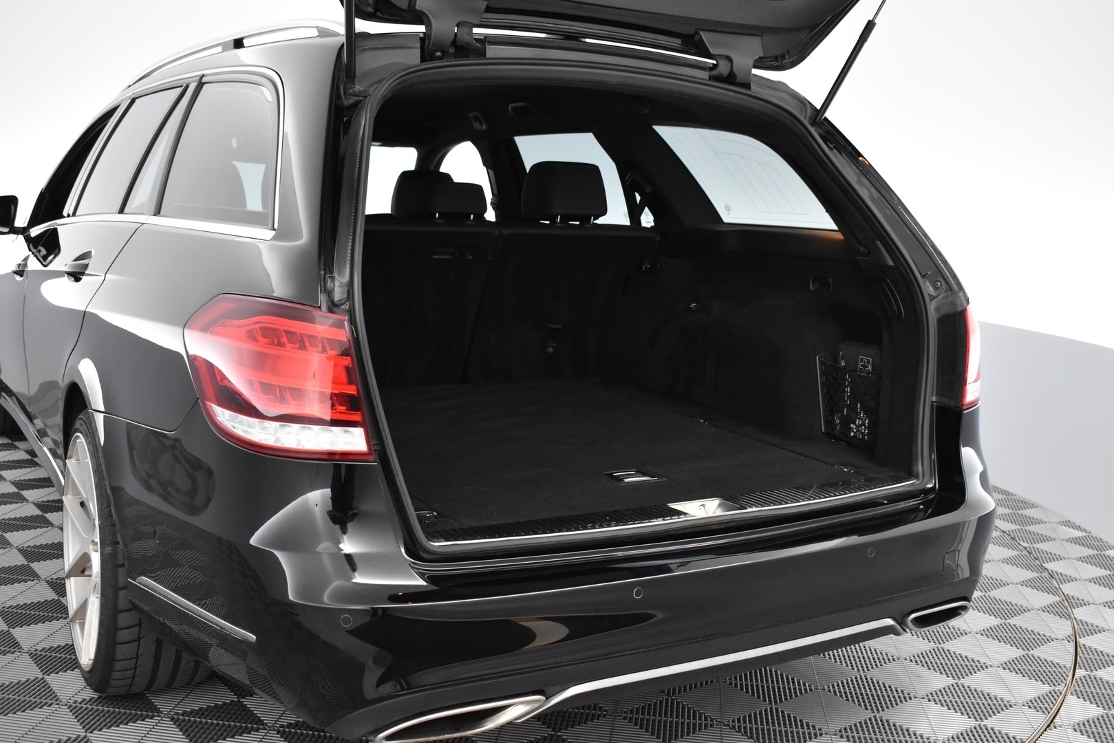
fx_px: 1114
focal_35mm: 36
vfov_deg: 36.9
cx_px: 557
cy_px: 372
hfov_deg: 53.1
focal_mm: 24
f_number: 5
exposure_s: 1/100
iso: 3200
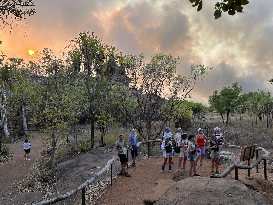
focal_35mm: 24
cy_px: 102
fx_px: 189
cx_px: 136
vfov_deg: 56.8
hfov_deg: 71.6
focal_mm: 6.86
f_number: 1.78
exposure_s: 1/1241
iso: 80
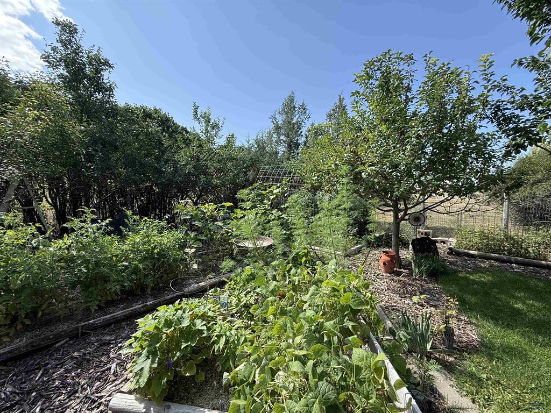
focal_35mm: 14
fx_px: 223
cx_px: 276
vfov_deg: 85.7
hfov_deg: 102.1
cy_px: 206
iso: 64
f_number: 2.2
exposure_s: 1/607
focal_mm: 2.22
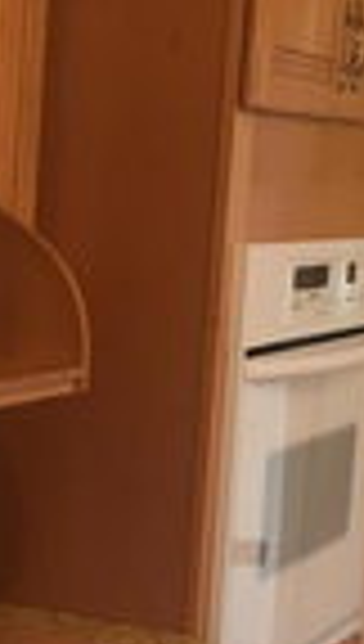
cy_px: 495
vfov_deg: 22.4
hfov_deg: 12.6
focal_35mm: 94
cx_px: -97
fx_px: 1604
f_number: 2.2
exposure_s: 1/30
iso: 64
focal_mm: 4.15
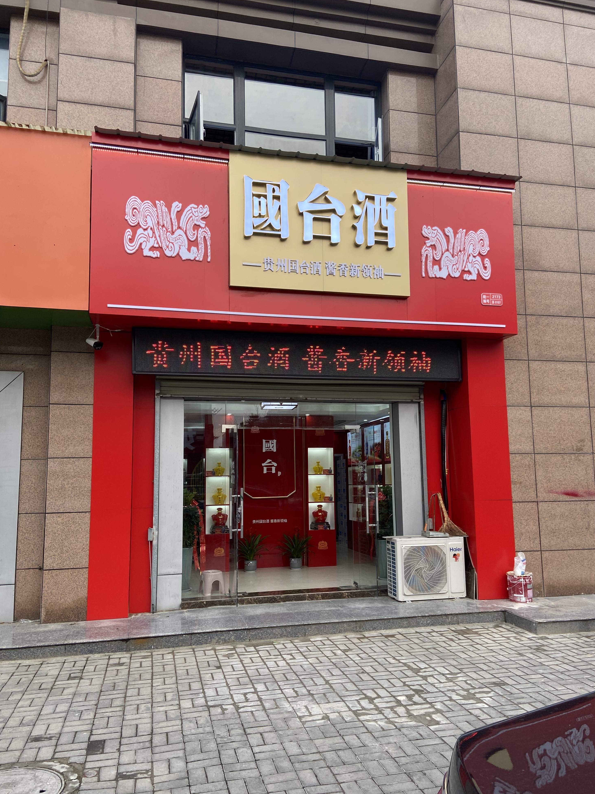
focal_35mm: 27
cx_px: 305
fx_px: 619
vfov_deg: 65.3
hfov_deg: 51.3
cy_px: 410
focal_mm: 4.25
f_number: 1.8
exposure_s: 1/145
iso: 32
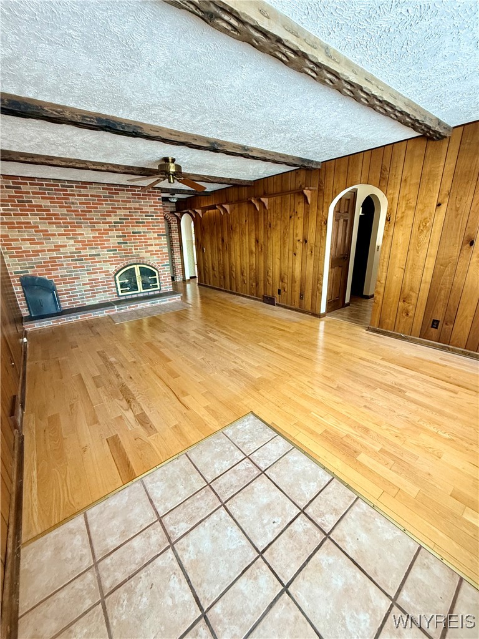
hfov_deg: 85.7
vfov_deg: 102.1
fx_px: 258
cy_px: 320
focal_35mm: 14
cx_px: 240
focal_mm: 2.22
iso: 400
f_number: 2.2
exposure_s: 1/60
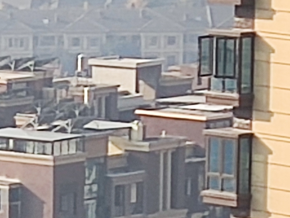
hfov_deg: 4.3
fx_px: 3812
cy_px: 474
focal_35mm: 455
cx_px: -282
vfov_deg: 3.2
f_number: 1.79
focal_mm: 4.71
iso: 50
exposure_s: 1/734
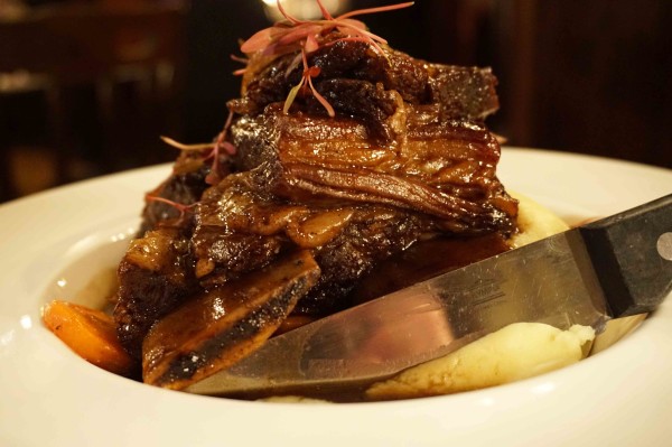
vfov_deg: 33.0
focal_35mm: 40
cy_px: 224
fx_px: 755
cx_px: 336
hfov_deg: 48.0
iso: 3200
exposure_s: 1/5
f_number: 4.5
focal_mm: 27
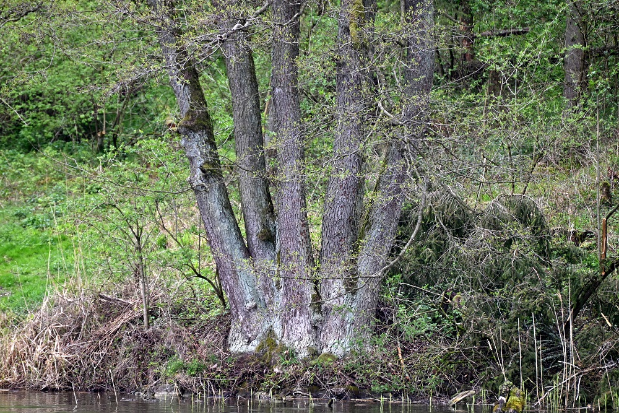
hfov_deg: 7.6
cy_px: 206
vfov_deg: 5.1
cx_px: 310
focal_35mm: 270
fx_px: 4643
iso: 500
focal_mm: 270
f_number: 5.6
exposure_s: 1/500
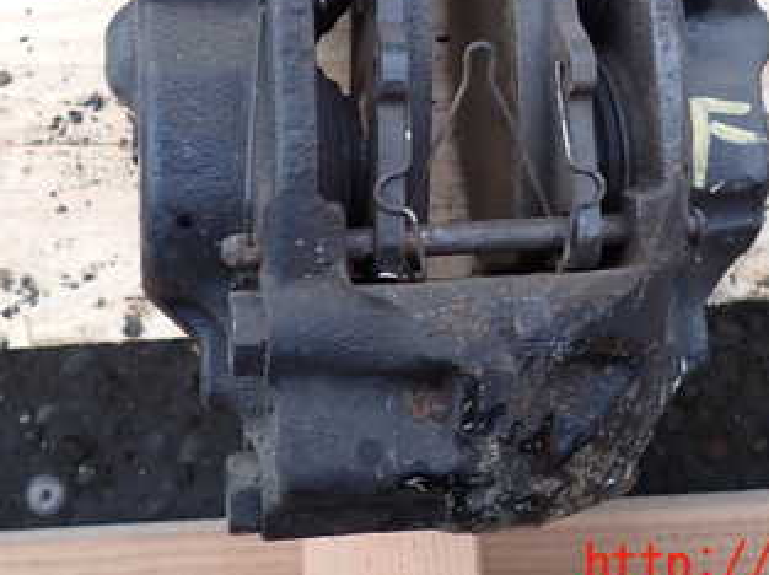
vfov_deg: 28.9
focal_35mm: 48
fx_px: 1065
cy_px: 44
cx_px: 403
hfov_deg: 39.7
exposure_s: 1/125
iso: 100
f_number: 2.8
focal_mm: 4.5
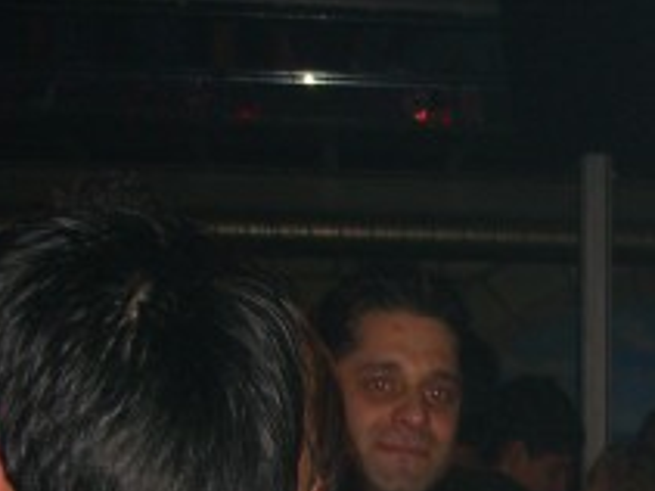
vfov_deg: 13.1
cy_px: 693
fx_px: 2042
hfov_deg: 17.0
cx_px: 897
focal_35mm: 108
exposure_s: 1/60
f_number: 2.8
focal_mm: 7.9
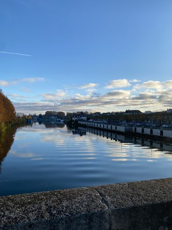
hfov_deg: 53.1
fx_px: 172
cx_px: 86
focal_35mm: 26
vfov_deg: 67.3
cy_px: 115
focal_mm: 4.25
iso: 32
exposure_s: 1/1701
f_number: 1.8
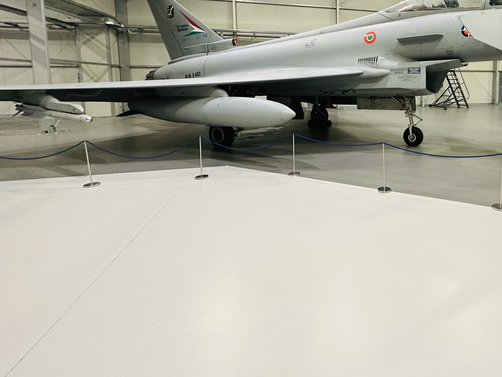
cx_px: 368
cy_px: 106
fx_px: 305
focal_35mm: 21
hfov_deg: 74.1
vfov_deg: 60.8
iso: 320
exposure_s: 1/100
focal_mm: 2.22
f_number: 2.2
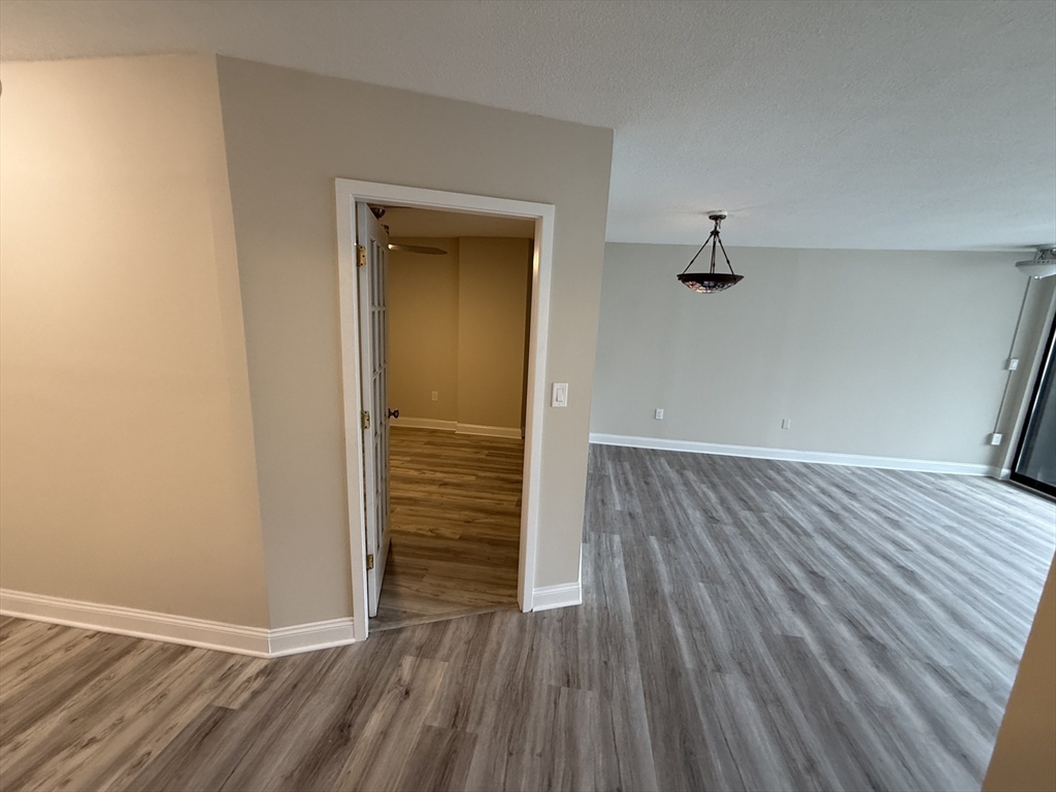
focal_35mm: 14
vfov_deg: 85.7
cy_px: 396
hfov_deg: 102.1
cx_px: 528
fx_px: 427
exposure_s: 1/60
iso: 160
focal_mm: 2.22
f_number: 2.2
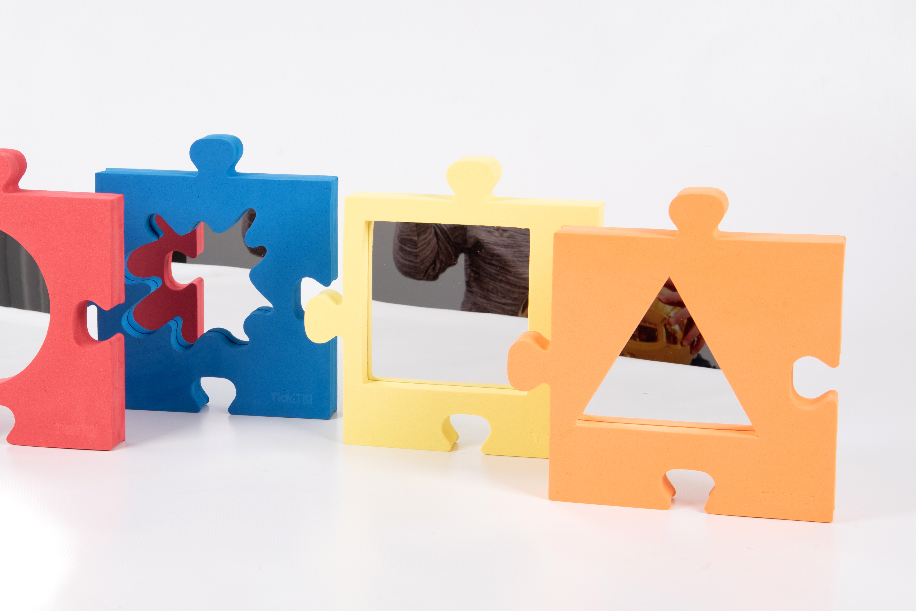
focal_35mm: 95
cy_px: 305
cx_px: 343
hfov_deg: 21.4
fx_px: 2417
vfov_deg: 14.4
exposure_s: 1/125
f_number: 13
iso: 100
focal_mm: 68
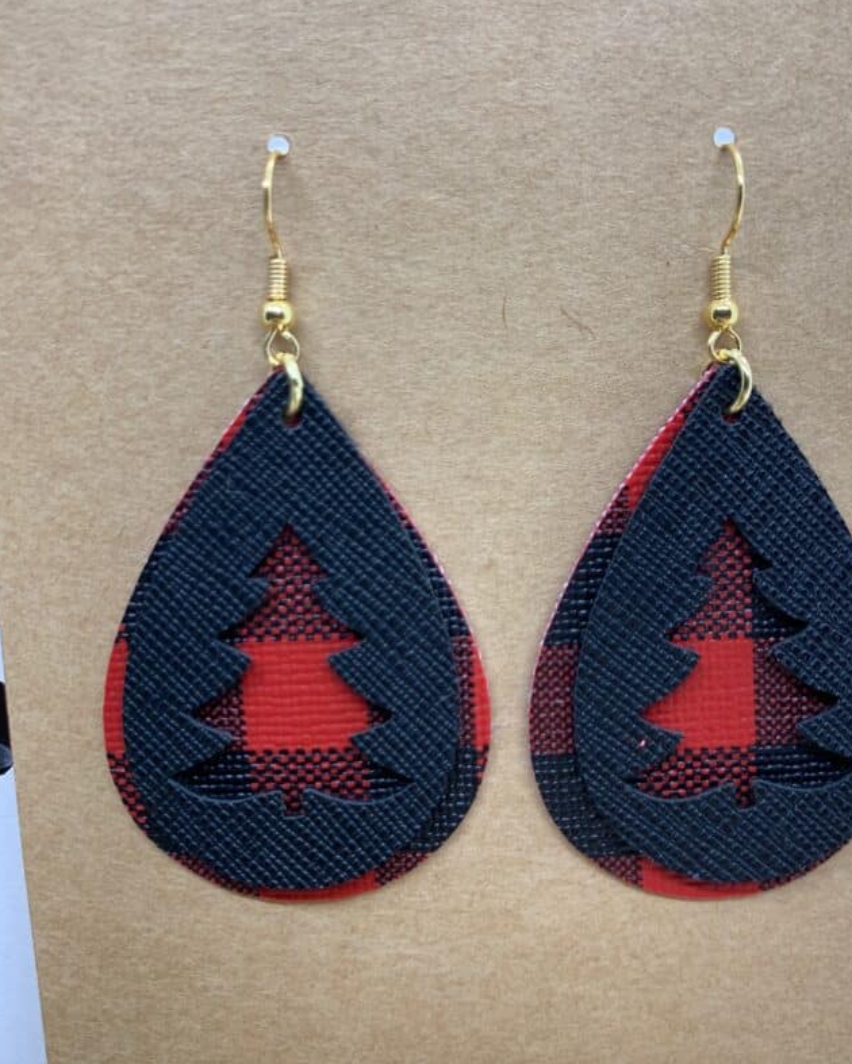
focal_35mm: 33
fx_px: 1040
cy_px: 491
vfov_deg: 54.2
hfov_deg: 44.3
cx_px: 514
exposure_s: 1/60
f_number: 1.8
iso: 80
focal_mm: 4.25
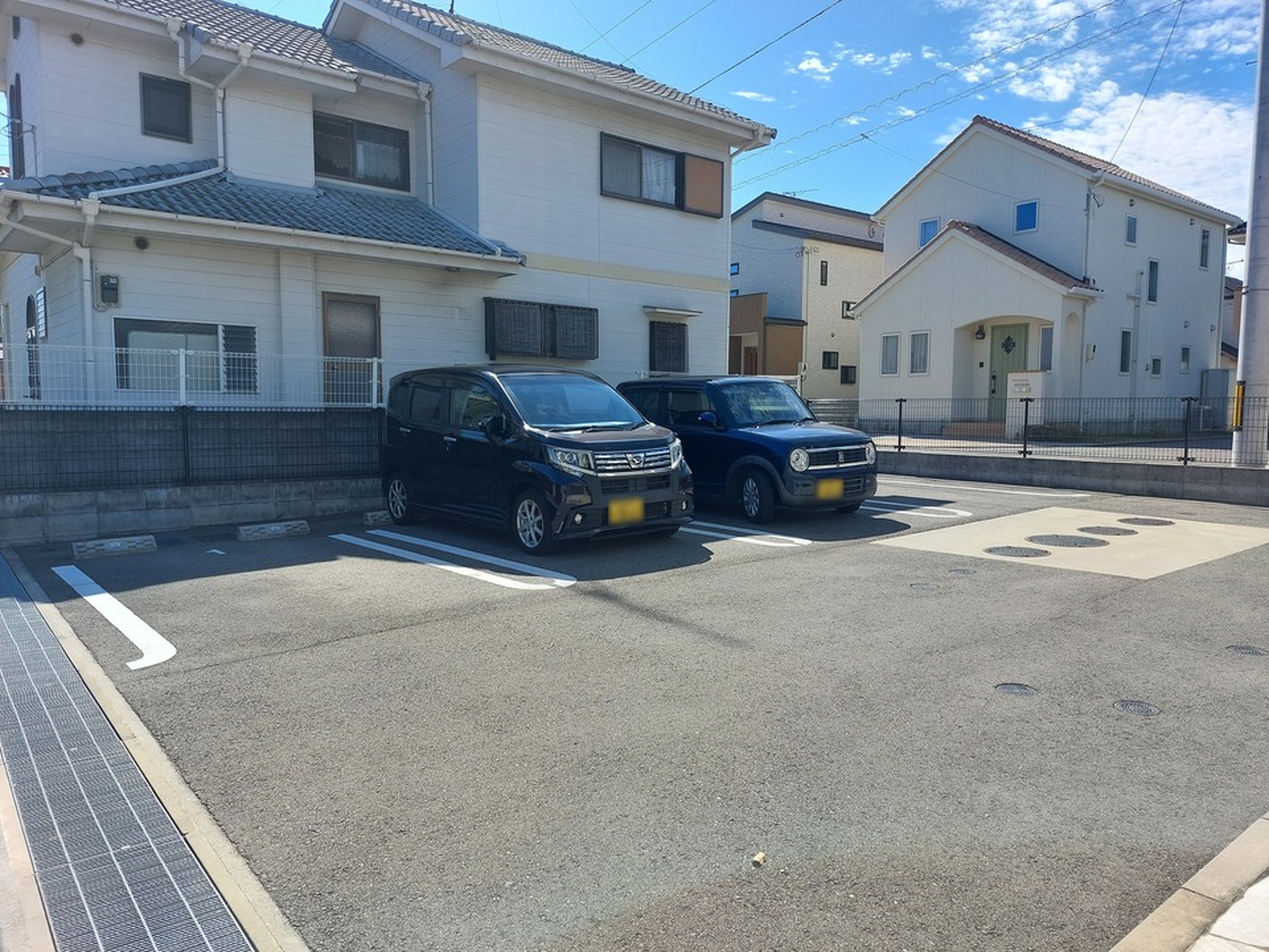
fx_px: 880
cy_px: 476
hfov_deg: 71.6
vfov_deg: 56.8
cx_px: 634
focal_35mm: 24
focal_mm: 5.23
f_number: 1.8
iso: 25
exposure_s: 1/738
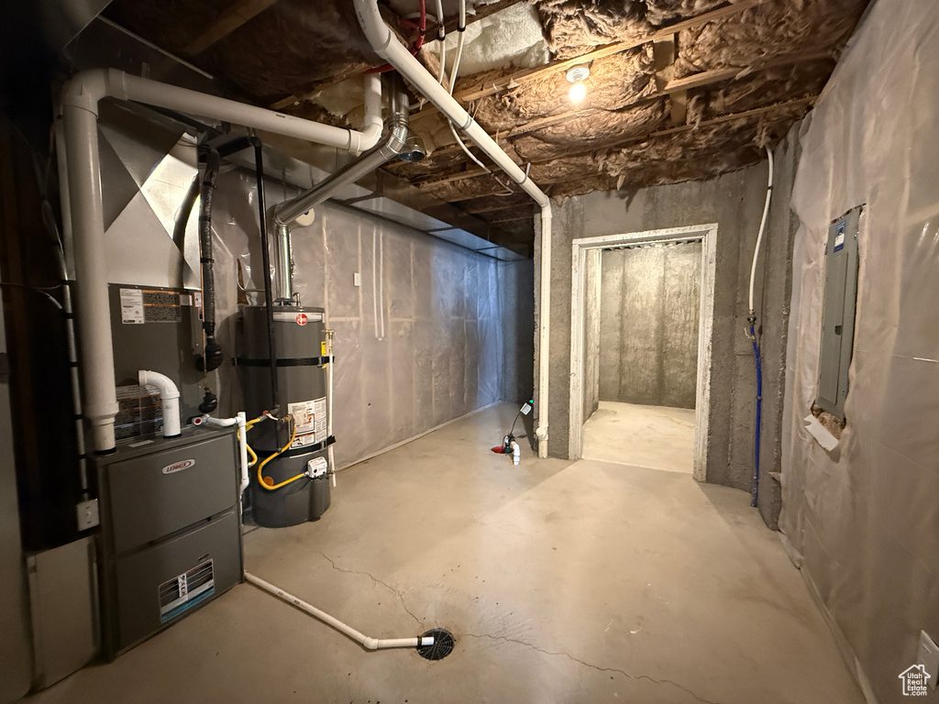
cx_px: 470
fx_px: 380
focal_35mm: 14
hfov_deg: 102.1
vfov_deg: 85.7
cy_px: 352
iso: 1250
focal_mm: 2.22
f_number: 2.2
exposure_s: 1/40
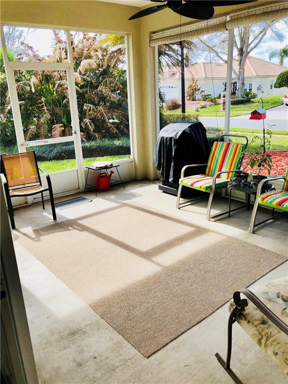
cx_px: 144
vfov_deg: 63.4
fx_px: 311
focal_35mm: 28
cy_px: 192
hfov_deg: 49.7
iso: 20
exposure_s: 1/516
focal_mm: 3.99
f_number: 1.8
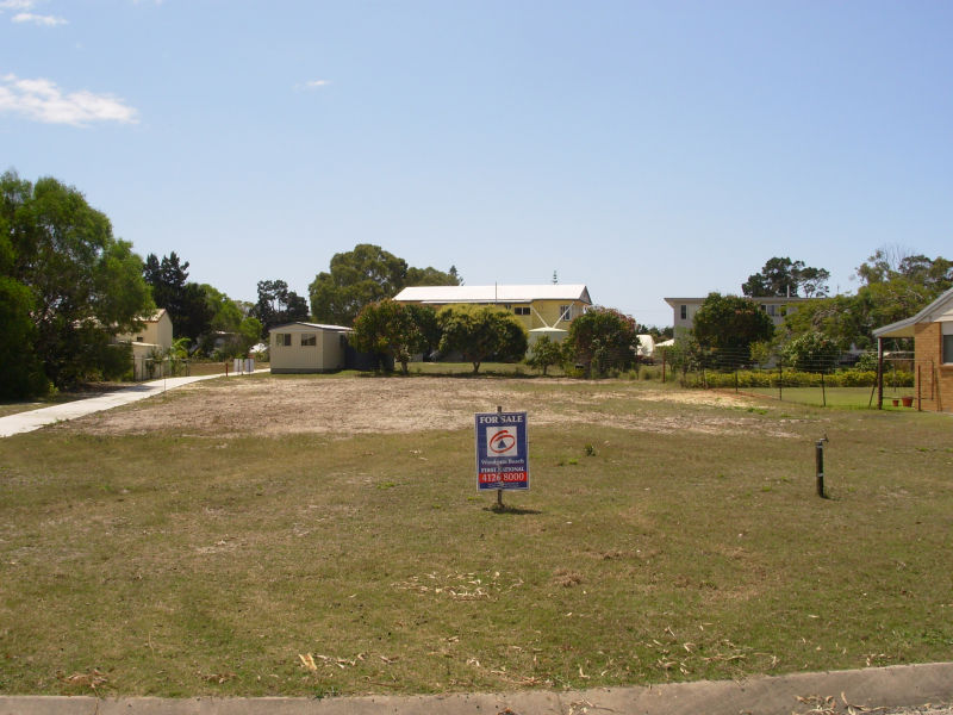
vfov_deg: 37.7
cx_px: 476
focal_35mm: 38
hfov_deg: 49.0
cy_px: 358
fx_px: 1046
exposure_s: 1/542
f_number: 4.9
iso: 50
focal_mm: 6.3
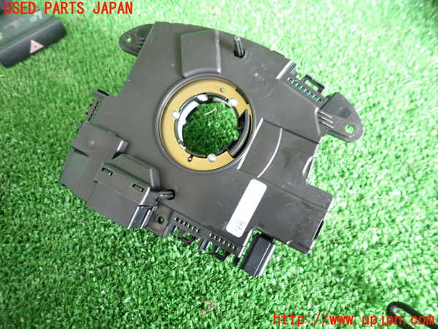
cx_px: 219
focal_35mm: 25
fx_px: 316
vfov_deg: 54.9
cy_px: 164
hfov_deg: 69.4
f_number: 2
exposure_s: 1/30
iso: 320
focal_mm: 4.5
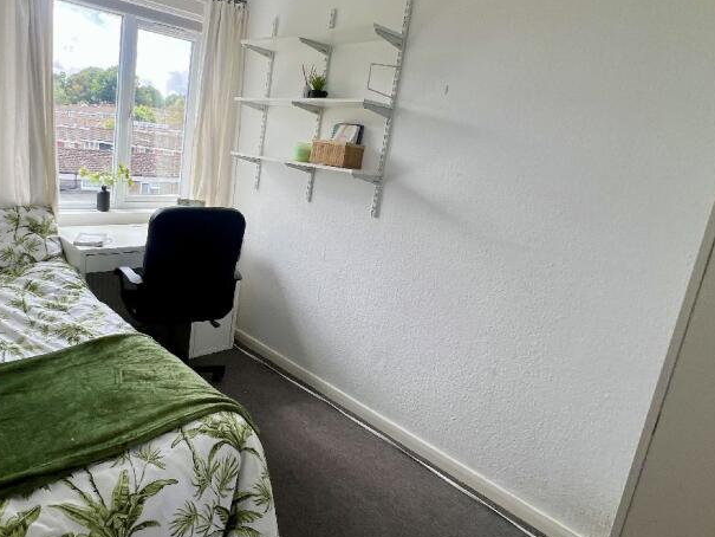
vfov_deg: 61.0
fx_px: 455
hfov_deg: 73.8
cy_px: 241
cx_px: 232
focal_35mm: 22
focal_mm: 1.57
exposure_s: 1/210
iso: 32
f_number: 1.8
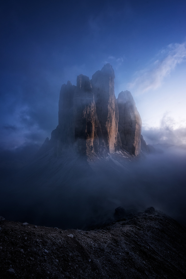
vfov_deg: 96.7
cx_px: 93
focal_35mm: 16
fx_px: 124
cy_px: 140
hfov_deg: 73.8
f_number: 8
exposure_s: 1/4
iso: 400
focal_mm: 16
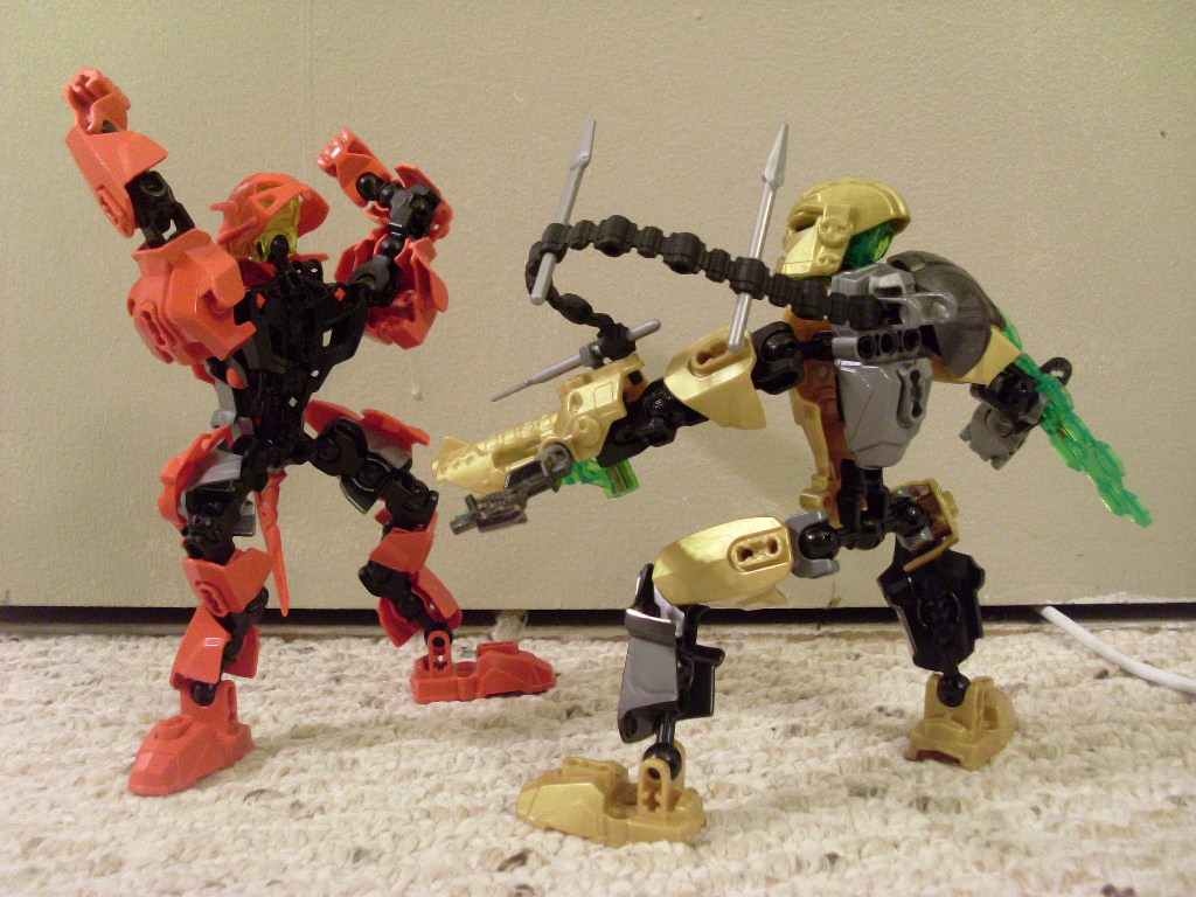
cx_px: 598
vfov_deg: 37.7
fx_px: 1313
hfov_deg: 49.0
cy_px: 448
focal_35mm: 38
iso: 200
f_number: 3
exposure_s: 1/6
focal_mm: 6.3
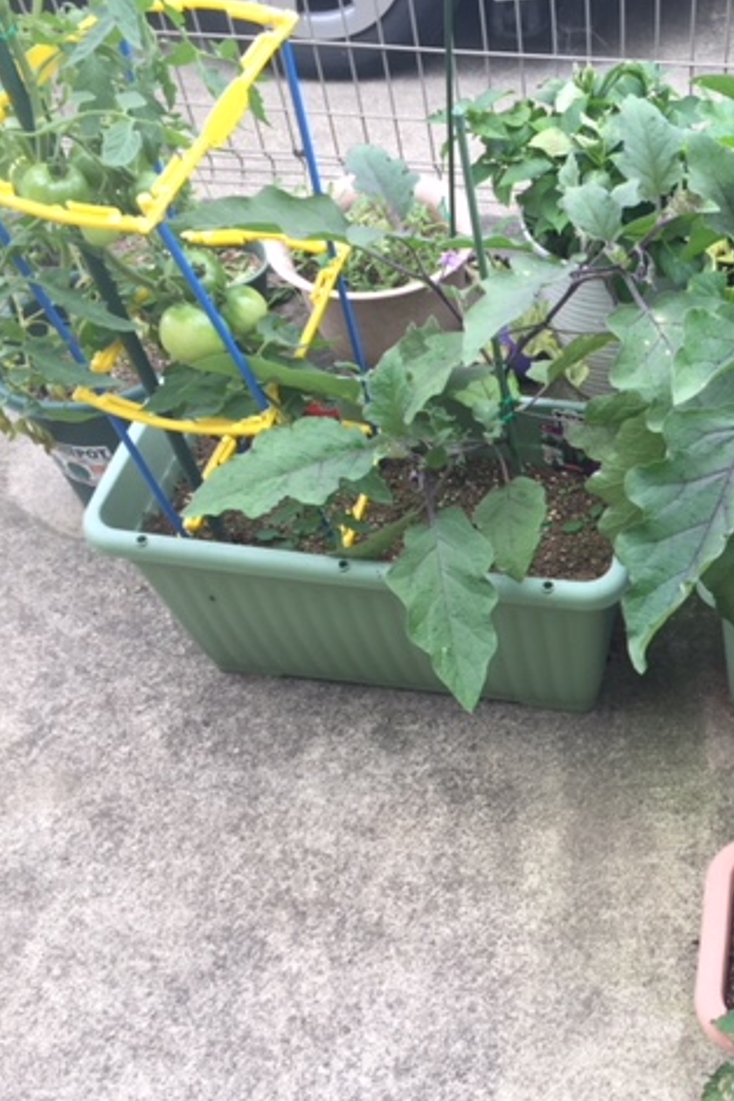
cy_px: 547
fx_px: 1254
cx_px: 676
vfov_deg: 47.4
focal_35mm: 41
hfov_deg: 31.0
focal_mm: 4.15
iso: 32
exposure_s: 1/60
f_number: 2.2
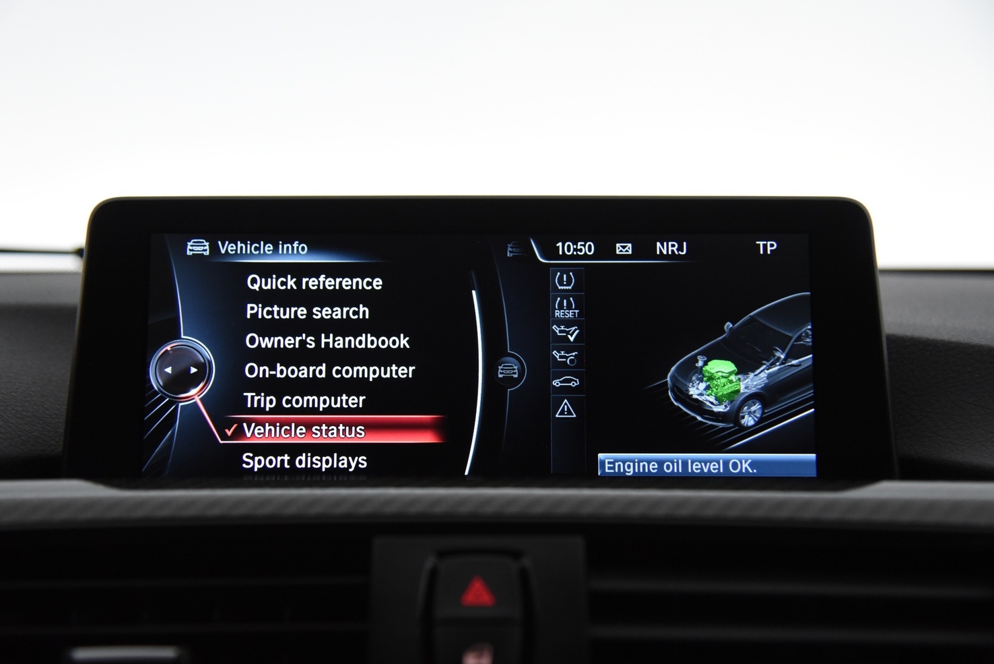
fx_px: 1574
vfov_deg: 23.8
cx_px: 471
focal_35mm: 57
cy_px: 347
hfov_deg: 35.0
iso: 4000
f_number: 4
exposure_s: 1/100
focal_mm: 52
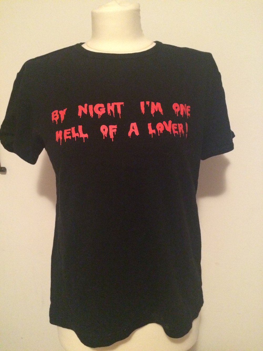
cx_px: 132
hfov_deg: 48.2
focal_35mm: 29
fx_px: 294
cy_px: 176
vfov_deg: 61.7
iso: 800
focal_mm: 4.15
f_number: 2.2
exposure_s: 1/17
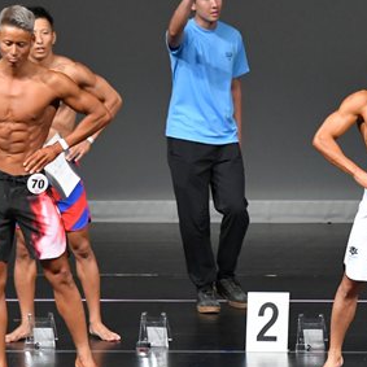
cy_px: 220
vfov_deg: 4.1
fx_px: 5110
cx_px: 432
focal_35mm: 426
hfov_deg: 4.1
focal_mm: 122
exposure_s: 1/400
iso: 4000
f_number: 5.6
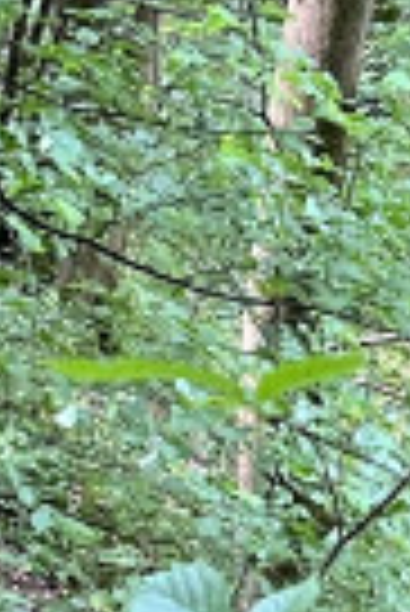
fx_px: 3459
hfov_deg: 6.4
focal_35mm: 203
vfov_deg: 9.8
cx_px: -586
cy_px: 914
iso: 125
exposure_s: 1/80
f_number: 1.6
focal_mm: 5.1
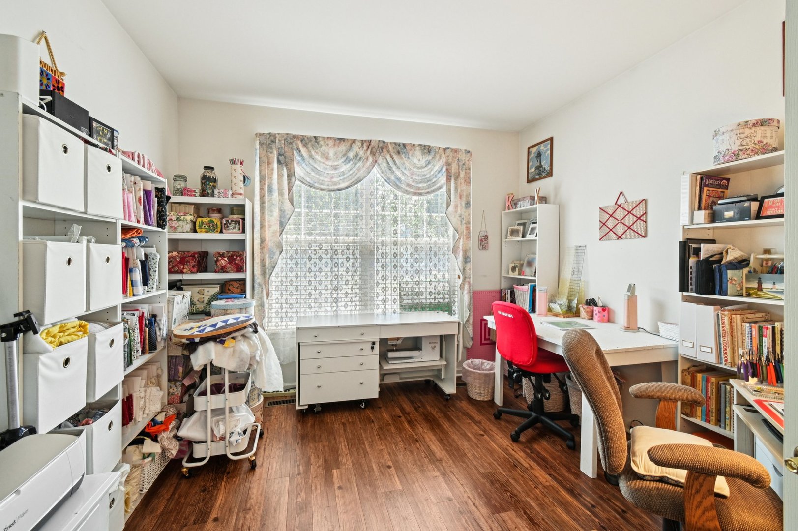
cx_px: 399
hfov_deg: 100.4
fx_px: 332
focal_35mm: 15
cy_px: 266
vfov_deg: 77.3
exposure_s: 1/15
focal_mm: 10
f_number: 8
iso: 400
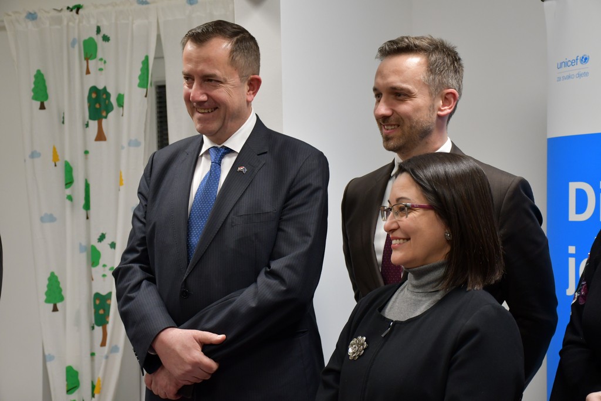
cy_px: 200
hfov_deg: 33.4
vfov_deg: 22.6
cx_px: 300
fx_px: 1002
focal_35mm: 60
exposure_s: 1/125
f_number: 4.5
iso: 1250
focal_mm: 40
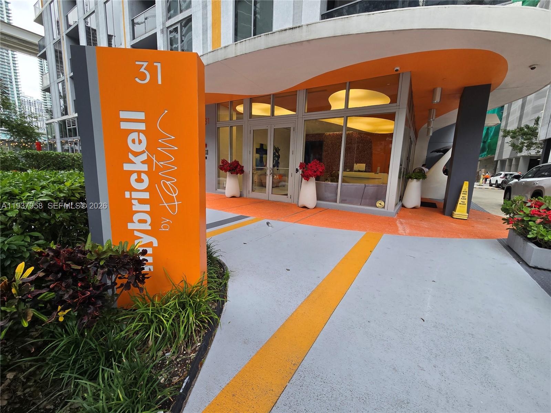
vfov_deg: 89.9
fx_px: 207
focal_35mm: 13
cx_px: 276
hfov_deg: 106.2
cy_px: 206
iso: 50
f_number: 2.2
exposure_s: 1/212
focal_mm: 2.2
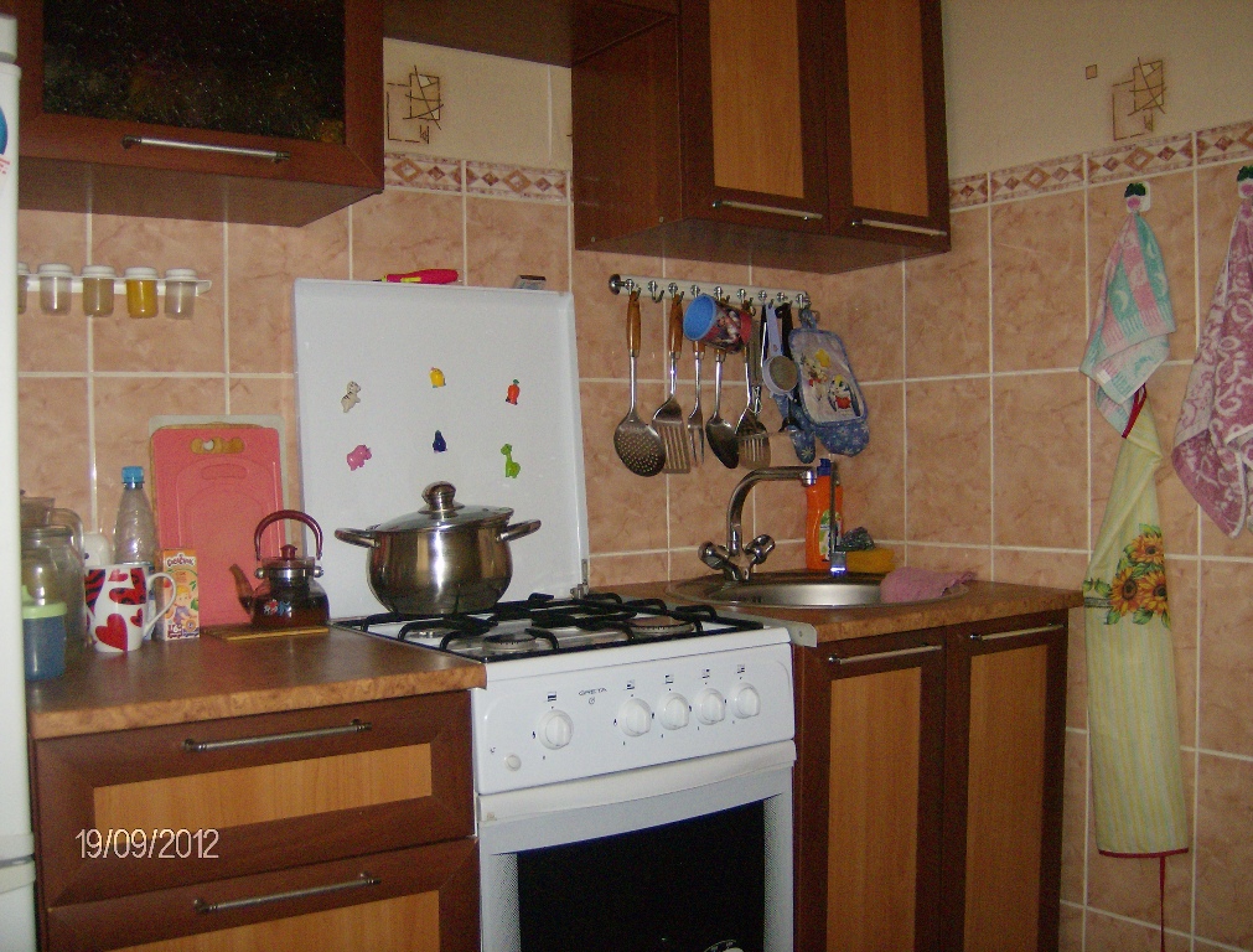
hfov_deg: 51.1
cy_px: 476
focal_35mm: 36
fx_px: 1309
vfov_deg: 40.0
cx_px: 626
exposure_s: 1/60
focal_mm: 6
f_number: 2.8
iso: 200
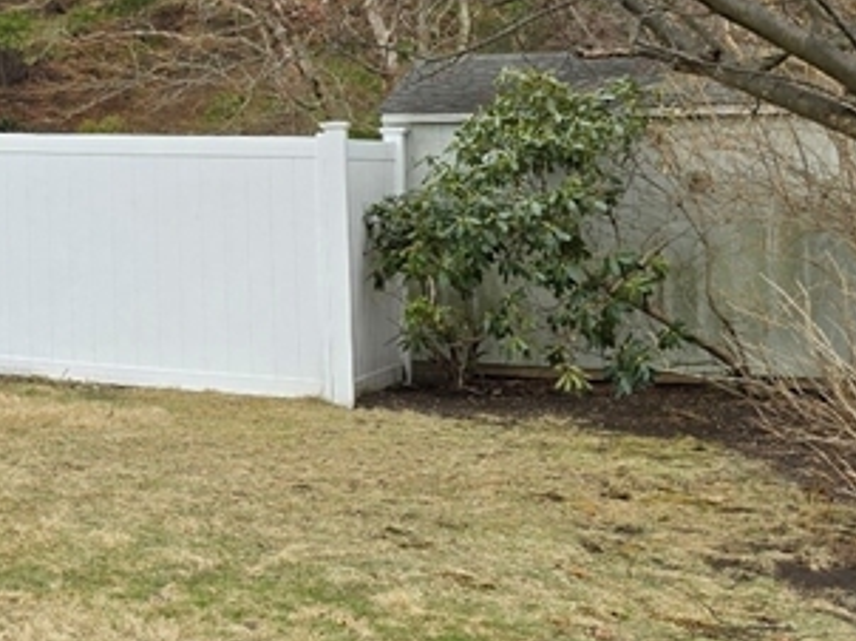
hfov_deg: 20.0
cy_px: 145
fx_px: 1927
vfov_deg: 18.7
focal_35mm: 78
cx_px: -578
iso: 12
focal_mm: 6.3
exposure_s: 1/250
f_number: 1.7
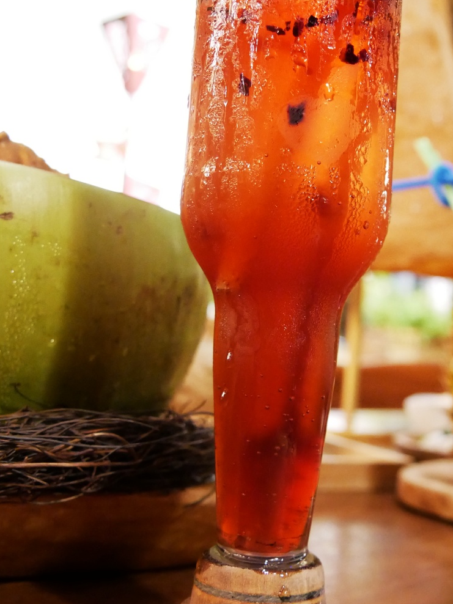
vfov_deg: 34.9
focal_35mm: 55
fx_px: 960
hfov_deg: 26.4
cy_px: 255
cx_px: 303
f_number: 3.7
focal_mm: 17
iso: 3200
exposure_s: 1/30
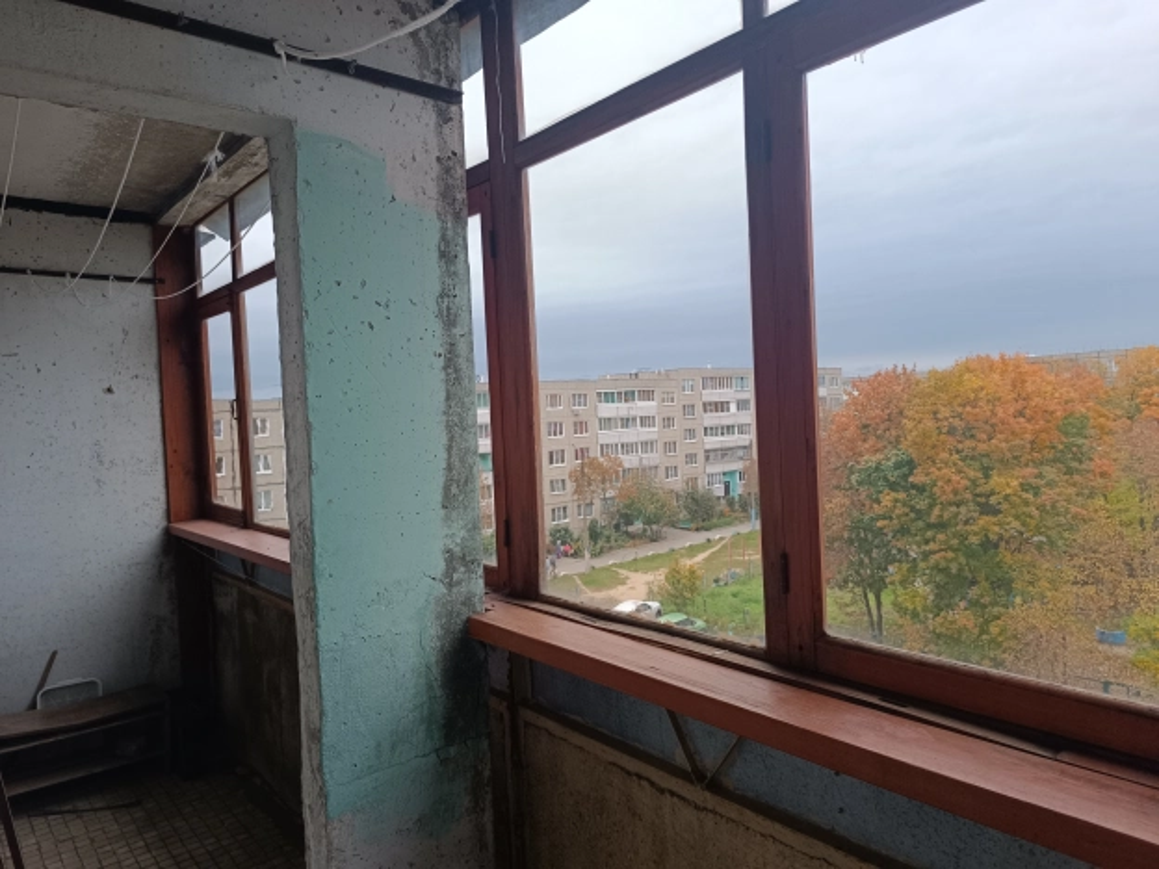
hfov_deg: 71.6
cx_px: 580
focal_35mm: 24
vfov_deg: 56.8
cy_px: 434
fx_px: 804
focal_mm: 6.14
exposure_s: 1/100
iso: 980
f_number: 1.65
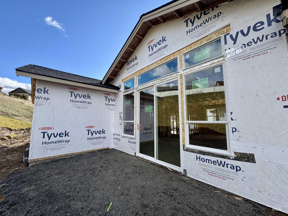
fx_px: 116
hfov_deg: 102.1
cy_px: 108
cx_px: 144
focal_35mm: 14
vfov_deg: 85.7
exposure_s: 1/812
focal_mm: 2.22
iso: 50
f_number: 2.2
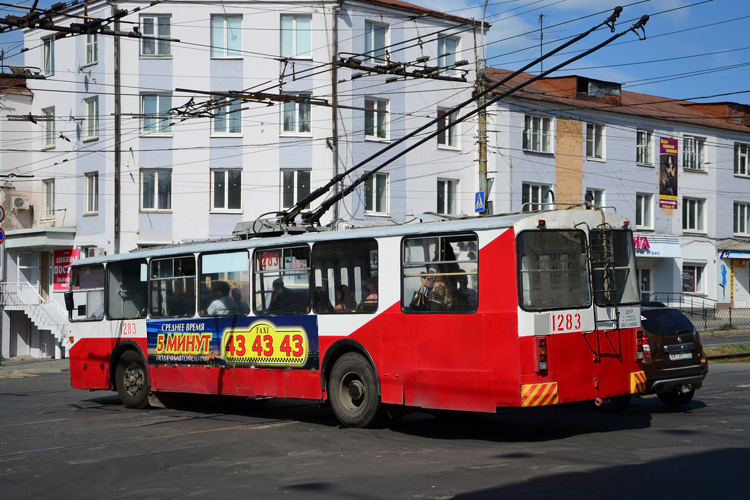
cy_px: 250
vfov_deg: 26.5
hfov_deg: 38.9
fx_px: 1062
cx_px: 375
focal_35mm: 51
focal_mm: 34
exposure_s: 1/1500
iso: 125
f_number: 4.2
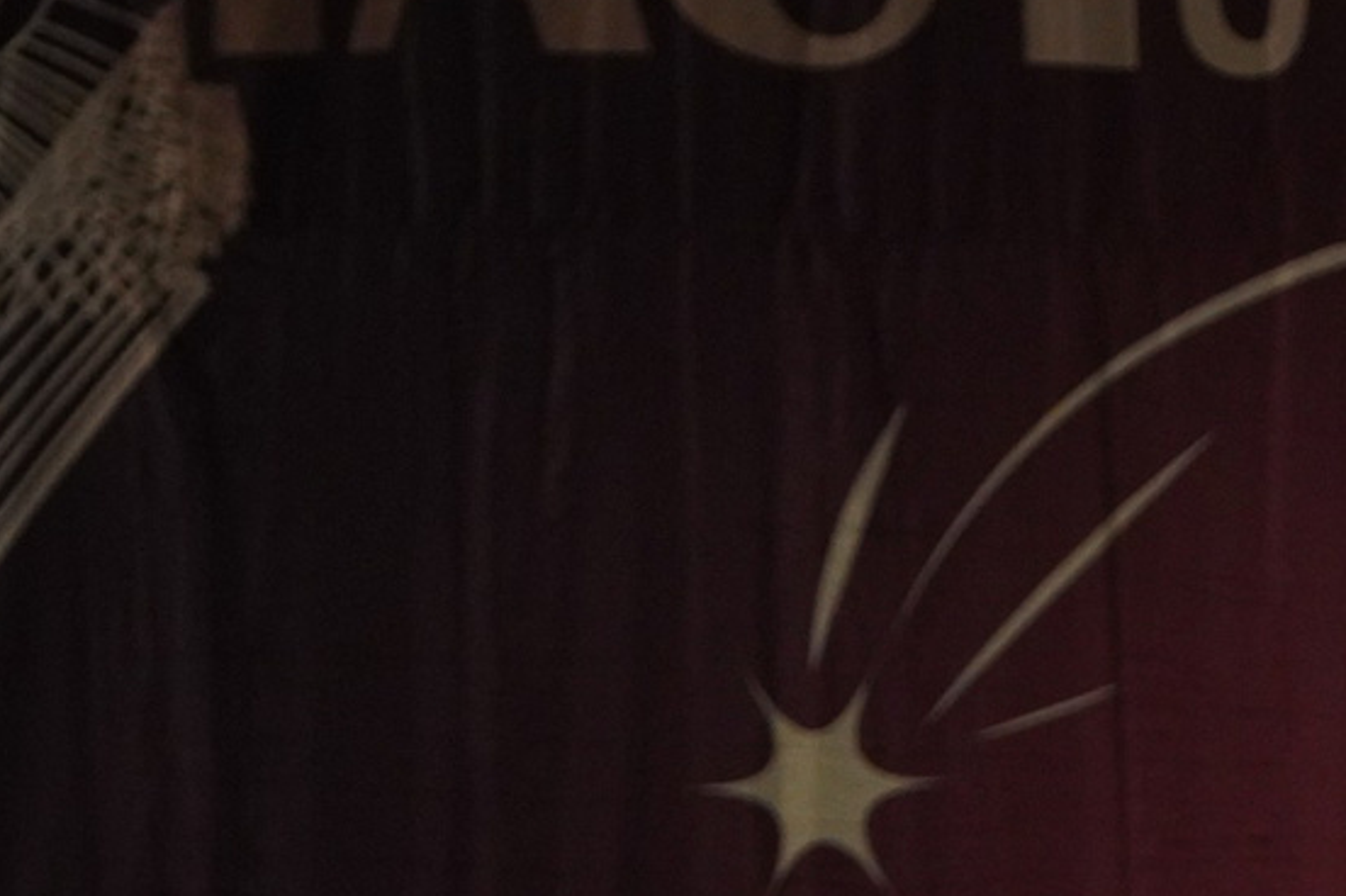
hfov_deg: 3.7
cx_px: 1935
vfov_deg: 2.5
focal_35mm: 556
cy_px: 1360
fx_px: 20775
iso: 2500
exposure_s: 1/500
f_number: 2.8
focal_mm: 120
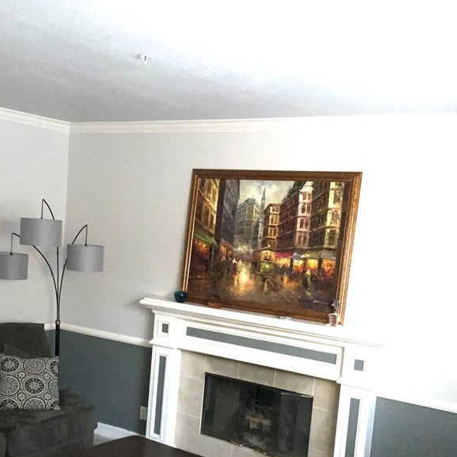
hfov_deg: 36.5
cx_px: 163
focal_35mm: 46
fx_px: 687
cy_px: 303
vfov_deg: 36.4
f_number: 1.8
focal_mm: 3
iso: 100
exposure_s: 1/33
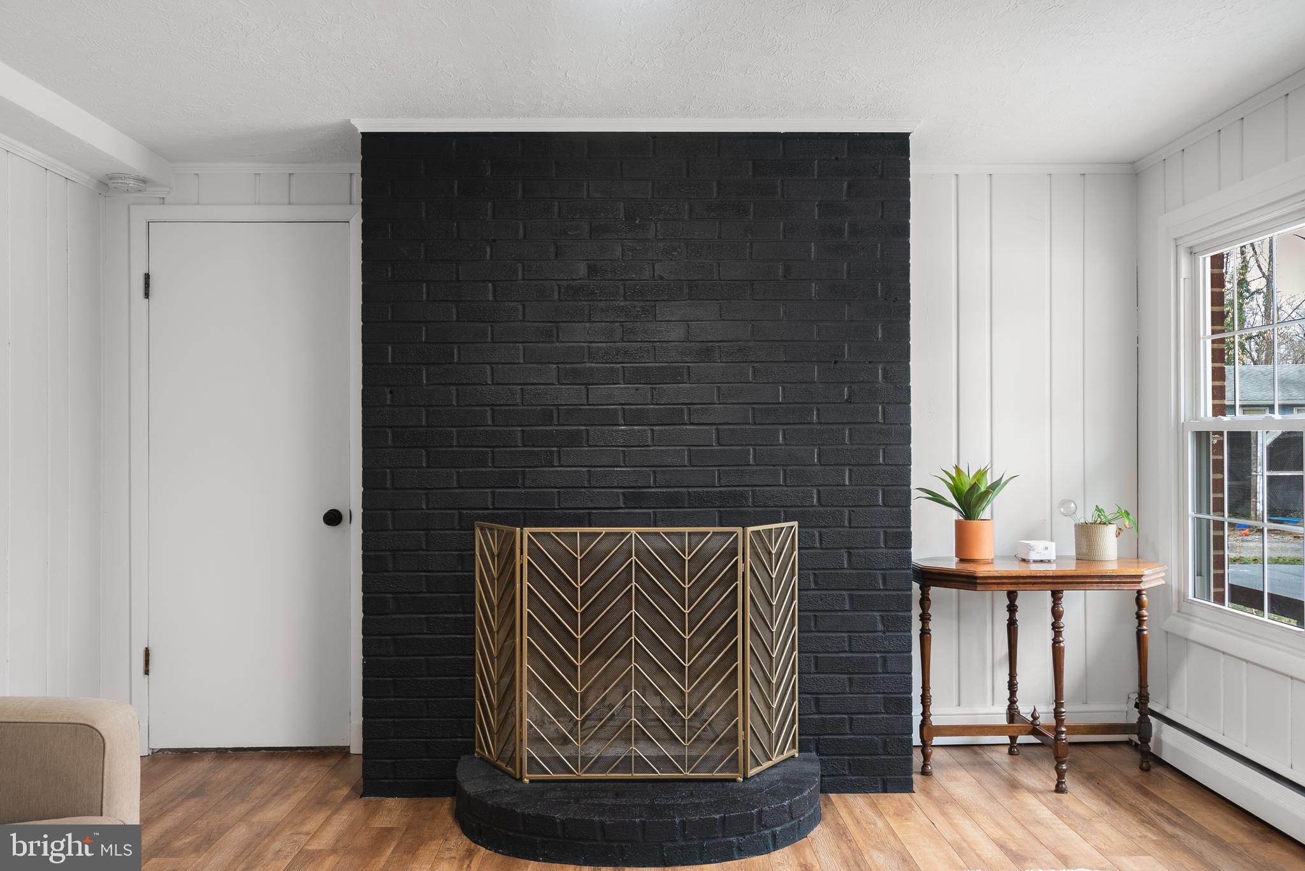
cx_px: 652
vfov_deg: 46.4
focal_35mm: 28
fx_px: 1015
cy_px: 436
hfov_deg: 65.5
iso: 400
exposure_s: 1/3
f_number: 8
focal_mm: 28
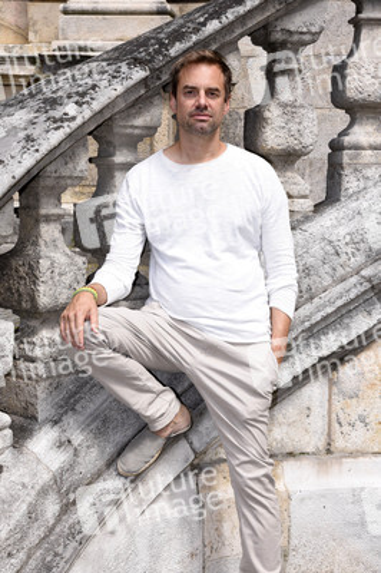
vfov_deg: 30.5
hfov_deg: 20.6
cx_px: 190
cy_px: 286
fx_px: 1049
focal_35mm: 66
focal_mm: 66
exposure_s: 1/160
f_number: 11
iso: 400
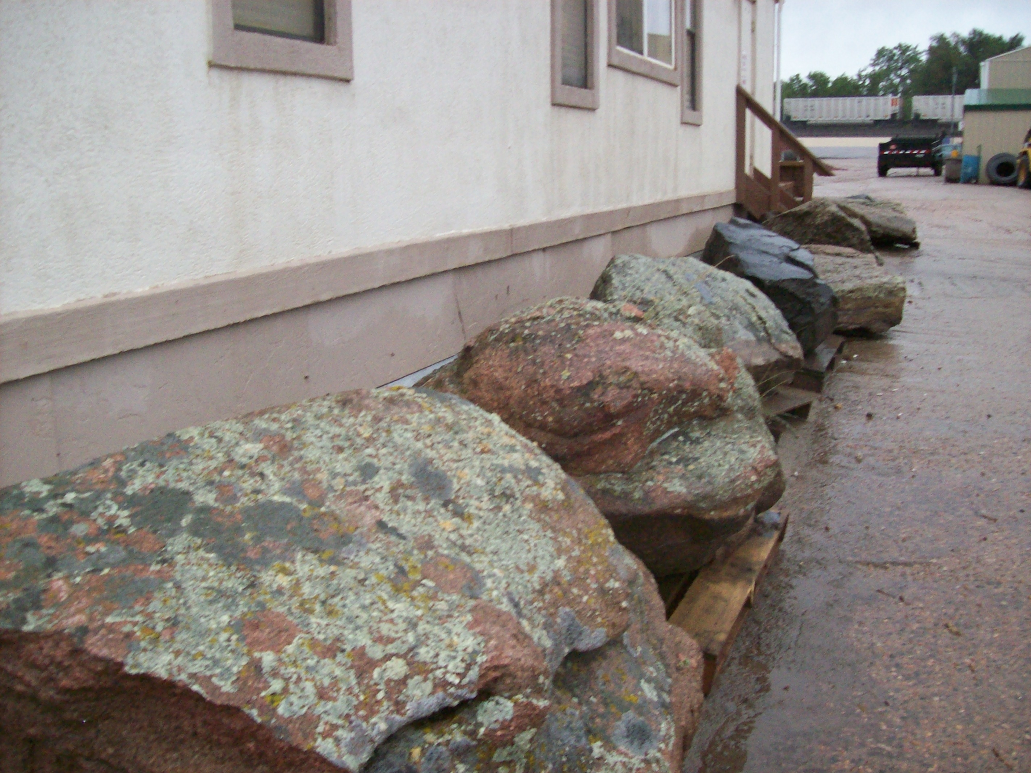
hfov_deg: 51.4
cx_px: 516
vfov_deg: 39.6
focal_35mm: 36
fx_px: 1072
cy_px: 386
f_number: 2.7
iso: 200
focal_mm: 6
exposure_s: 1/64
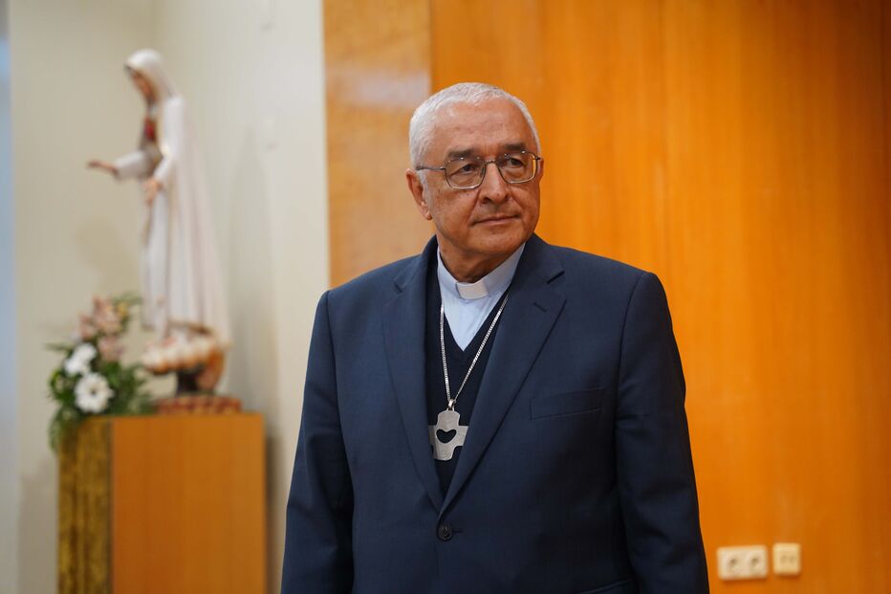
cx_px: 446
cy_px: 297
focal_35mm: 70
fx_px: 1732
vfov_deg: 19.4
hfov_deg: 28.8
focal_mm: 70
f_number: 2.8
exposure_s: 1/200
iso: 2500
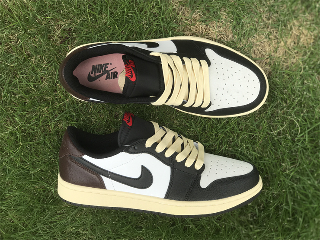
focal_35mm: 57
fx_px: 527
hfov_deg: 33.8
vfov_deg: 25.7
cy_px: 120
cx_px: 160
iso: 20
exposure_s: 1/465
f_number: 2.8
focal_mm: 6.6
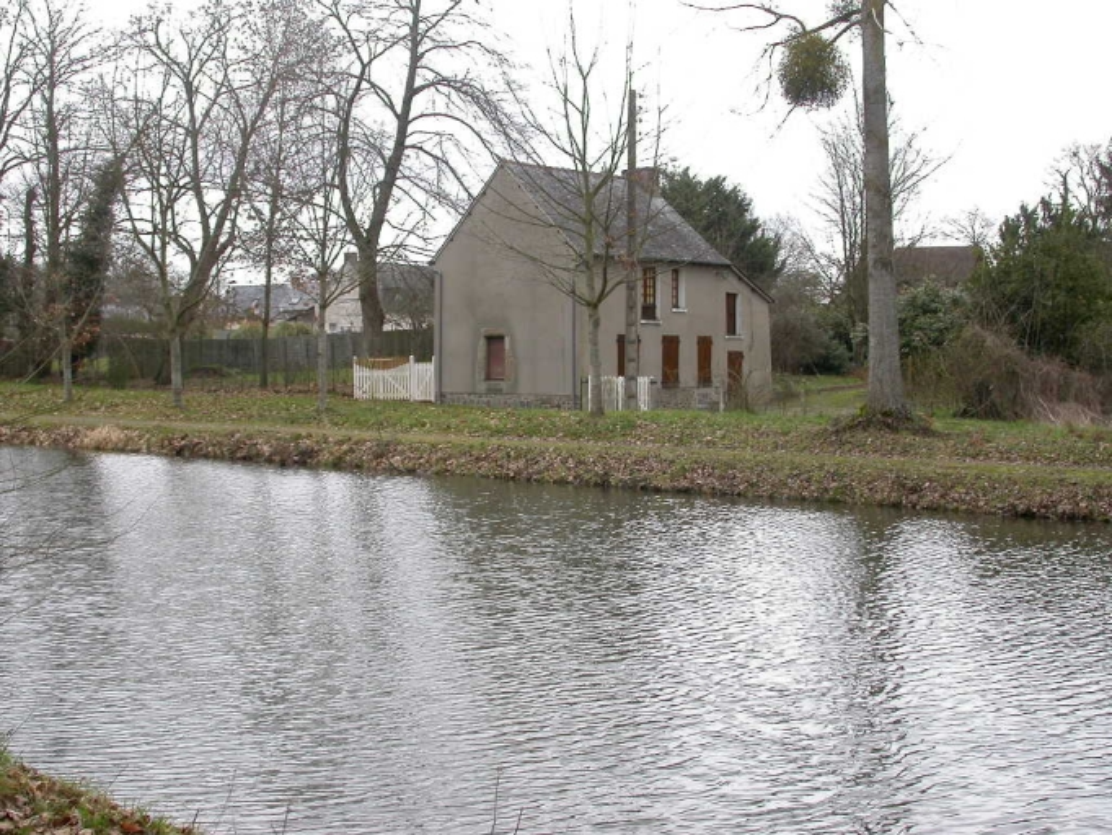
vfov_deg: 27.0
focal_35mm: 54
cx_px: 556
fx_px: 1735
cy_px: 418
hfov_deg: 35.5
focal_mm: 11.3
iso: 100
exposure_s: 1/99.6
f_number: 3.8
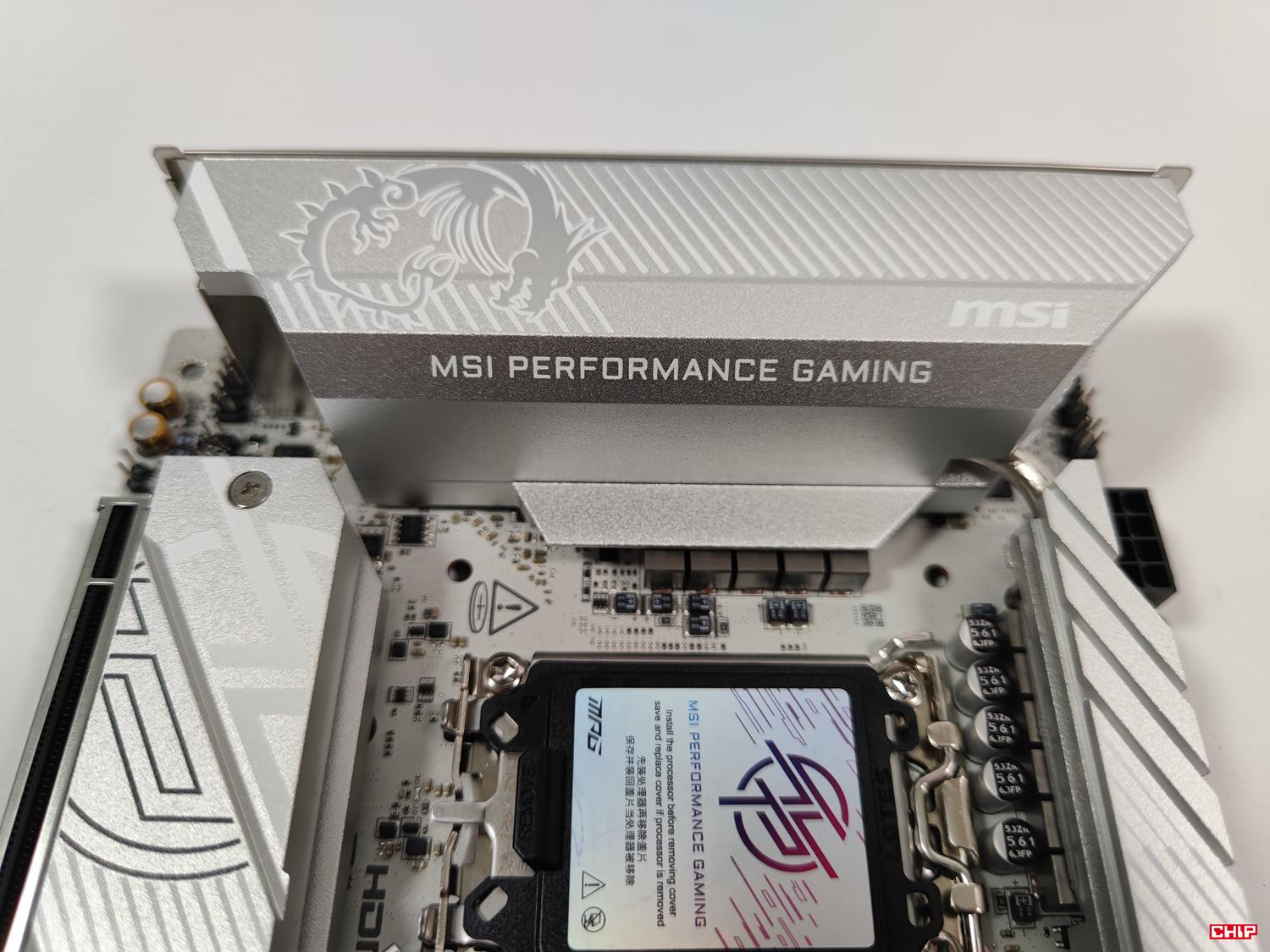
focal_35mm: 25
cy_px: 476
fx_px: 917
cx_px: 635
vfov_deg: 54.9
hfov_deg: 69.4
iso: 54
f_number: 1.85
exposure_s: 1/100
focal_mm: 6.78
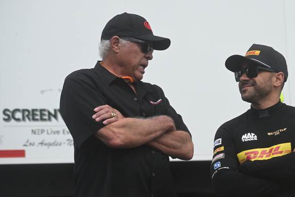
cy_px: 94
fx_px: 1098
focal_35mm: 134
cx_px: 200
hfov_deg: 15.3
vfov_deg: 10.2
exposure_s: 1/3200
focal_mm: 98
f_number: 5
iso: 640
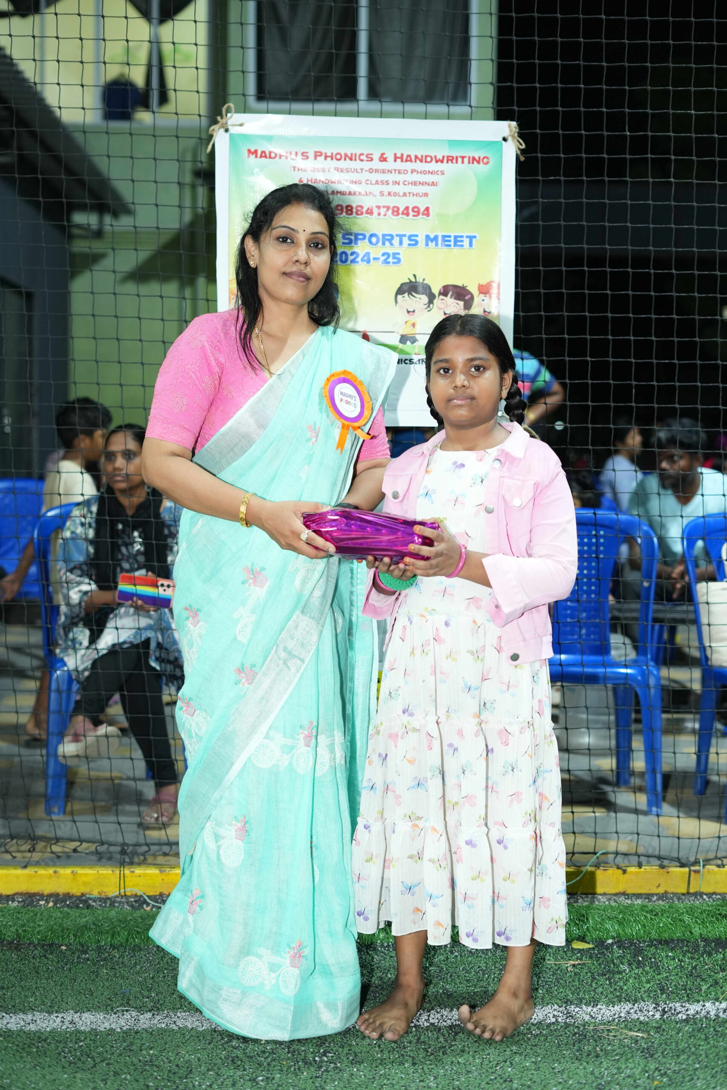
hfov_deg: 27.0
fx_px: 1514
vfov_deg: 39.6
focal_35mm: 50
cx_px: 364
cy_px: 545
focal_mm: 50
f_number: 2.8
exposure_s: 1/160
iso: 2000
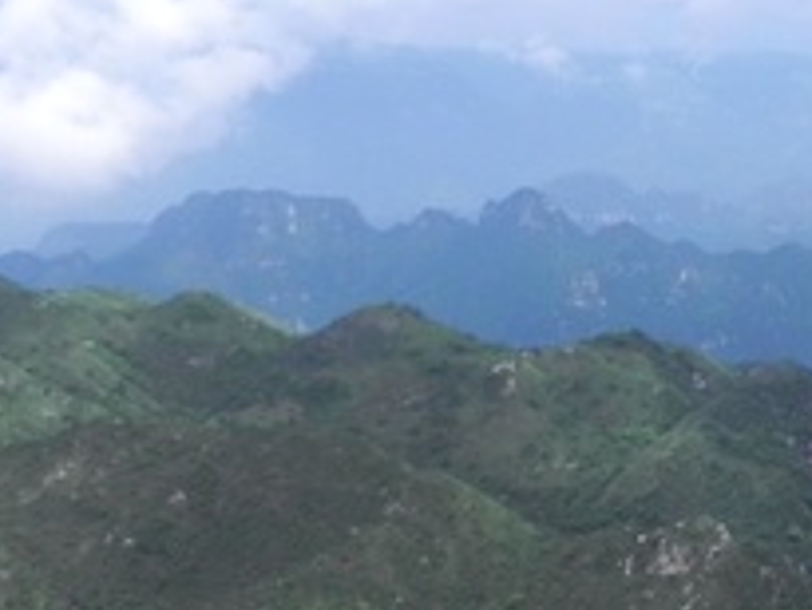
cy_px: 216
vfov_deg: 14.9
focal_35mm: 99
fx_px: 2324
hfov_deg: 18.7
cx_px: 978
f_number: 7.1
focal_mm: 5.2
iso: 160
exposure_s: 1/336
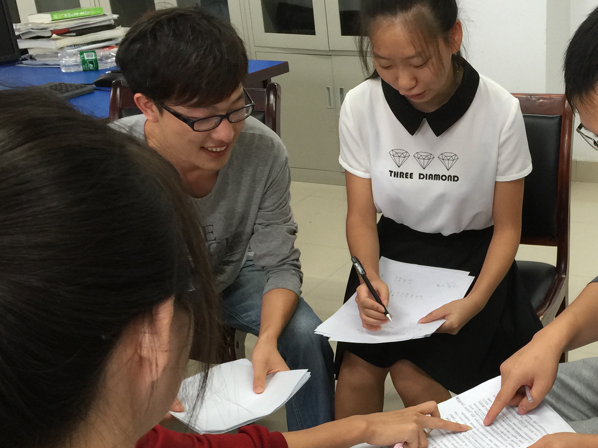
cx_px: 468
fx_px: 864
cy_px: 320
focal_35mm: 50
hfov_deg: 37.0
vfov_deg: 28.8
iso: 50
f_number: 2.2
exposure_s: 1/17
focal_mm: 4.15
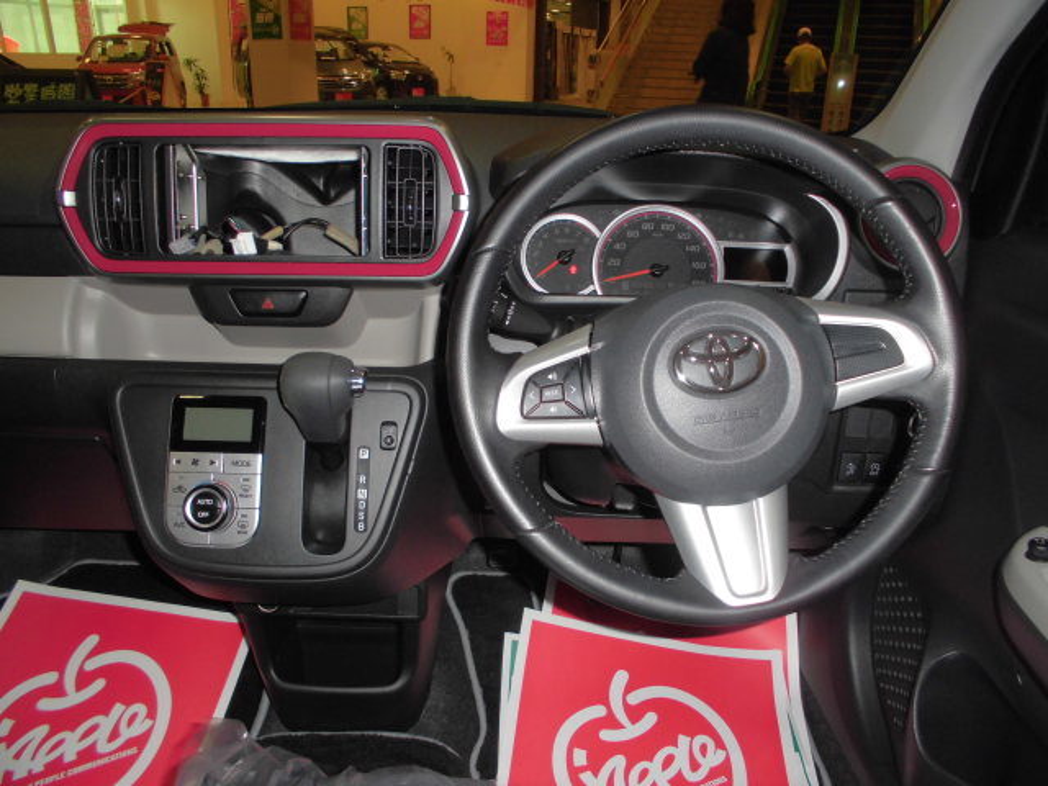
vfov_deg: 53.1
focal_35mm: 26
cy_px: 393
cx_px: 524
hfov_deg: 67.3
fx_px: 787
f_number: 3.5
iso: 100
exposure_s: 1/60
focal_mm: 4.6
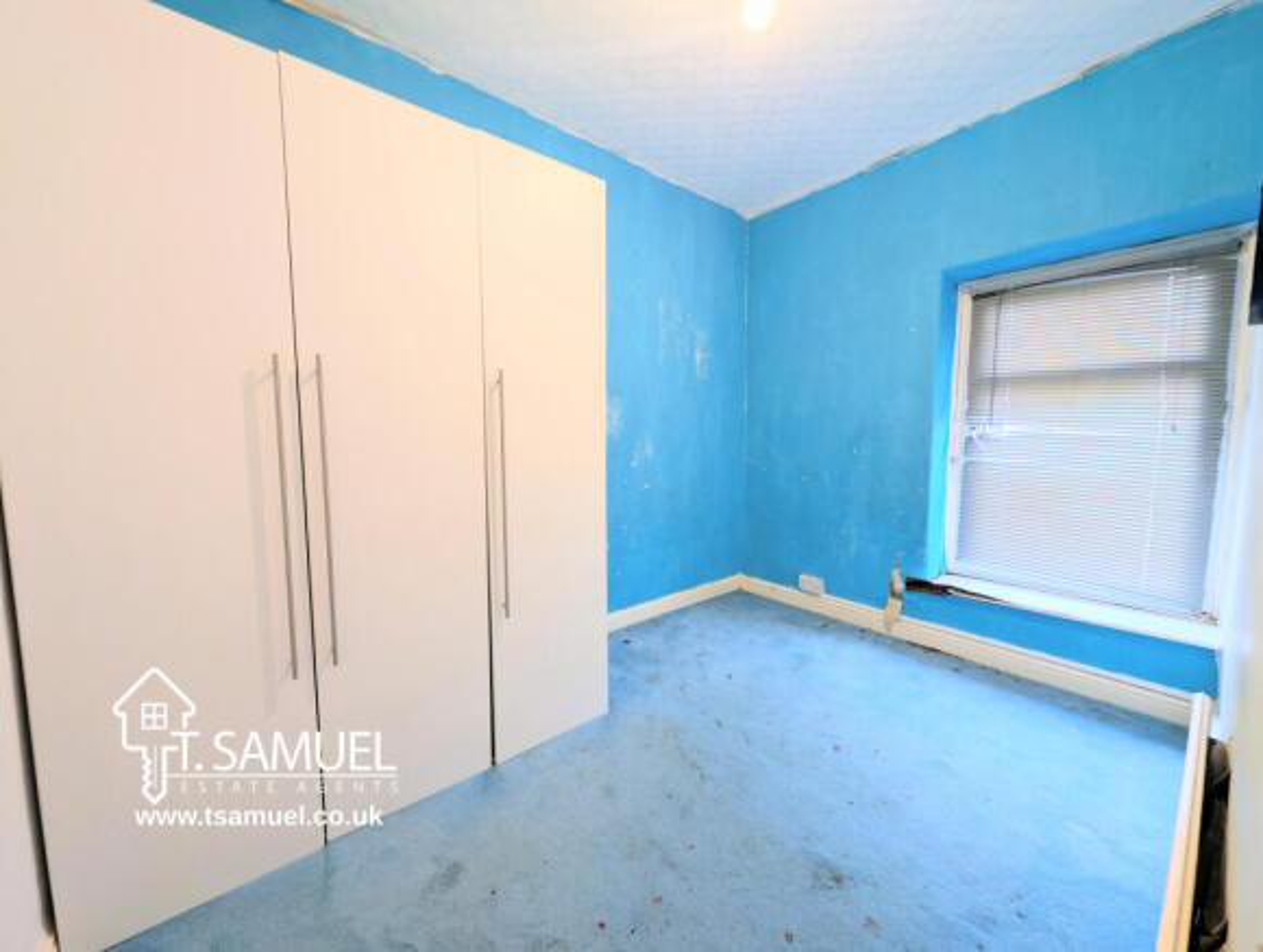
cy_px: 476
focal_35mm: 12
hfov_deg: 110.4
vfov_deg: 94.7
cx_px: 632
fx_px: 439
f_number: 1.95
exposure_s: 1/15
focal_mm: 2.23
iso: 63
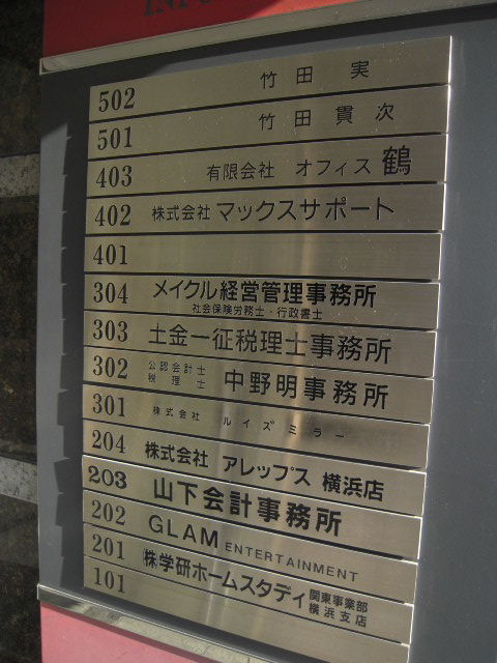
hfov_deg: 49.7
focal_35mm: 28
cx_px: 248
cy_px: 332
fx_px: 536
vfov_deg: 63.4
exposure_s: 1/250
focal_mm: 5
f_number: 2.7
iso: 200
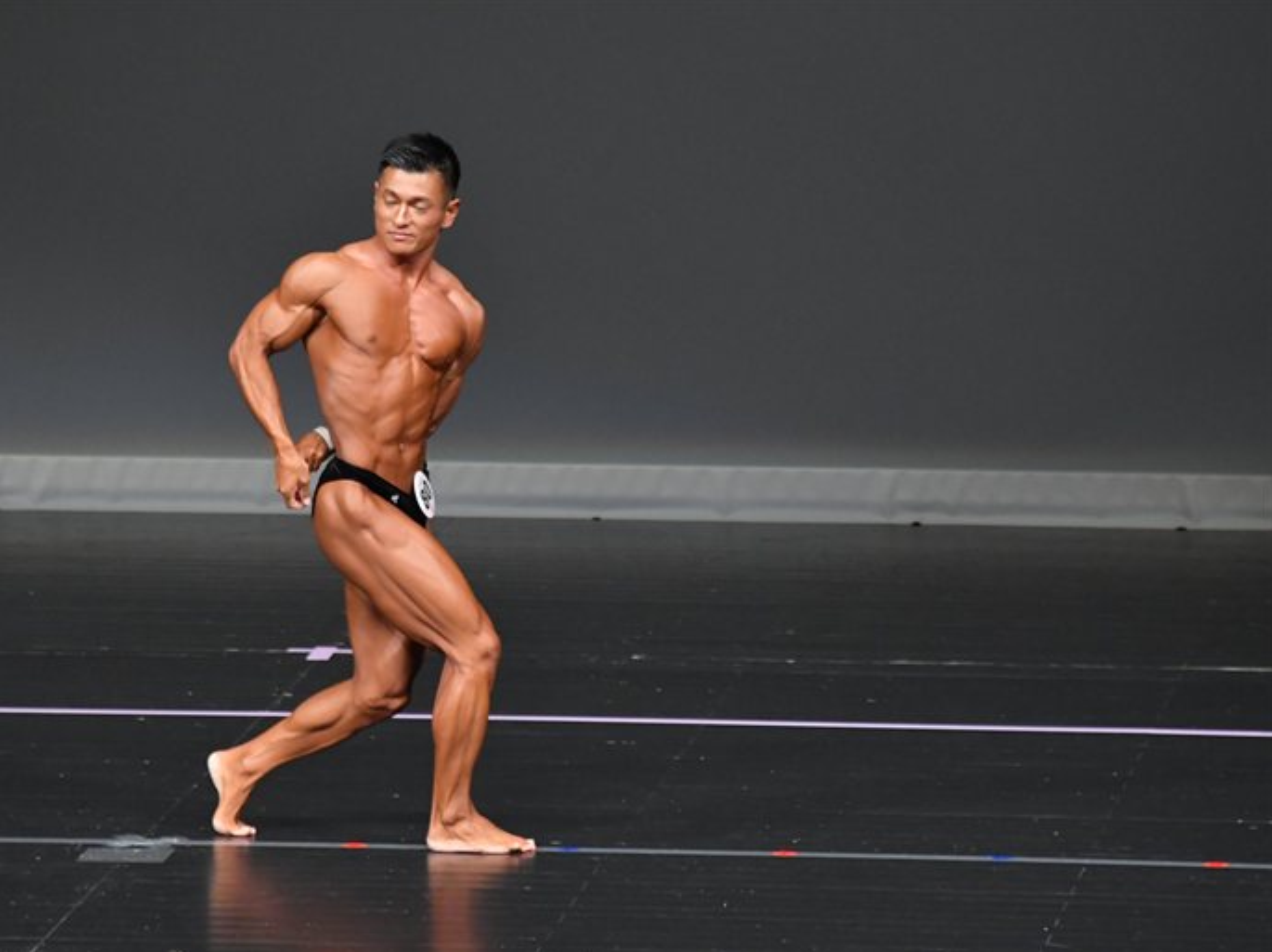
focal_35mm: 408
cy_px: 477
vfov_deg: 3.6
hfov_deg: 4.9
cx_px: 554
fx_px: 14984
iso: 4000
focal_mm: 250
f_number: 5.6
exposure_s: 1/400
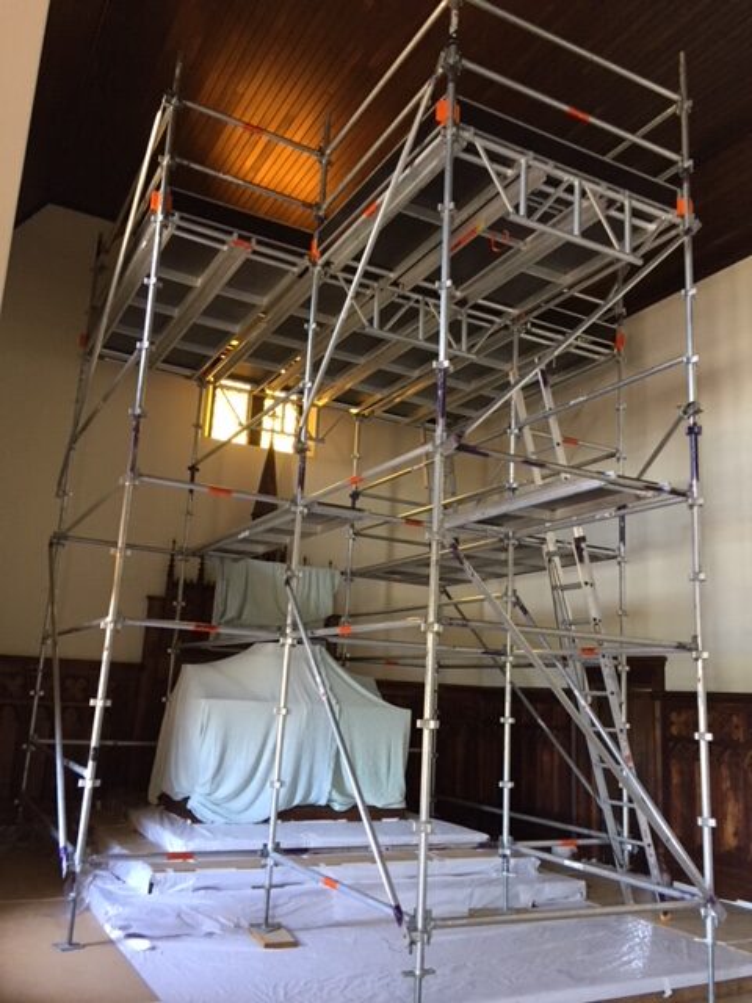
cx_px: 376
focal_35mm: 29
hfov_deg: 48.2
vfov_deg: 61.7
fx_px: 840
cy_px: 502
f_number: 2.2
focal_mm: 4.15
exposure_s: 1/33
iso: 200
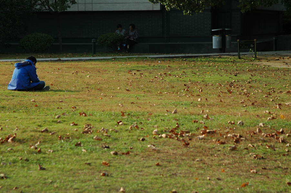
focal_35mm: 158
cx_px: 146
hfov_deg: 13.0
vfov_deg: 8.7
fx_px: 1272
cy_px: 96
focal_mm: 105
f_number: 5.6
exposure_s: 1/500
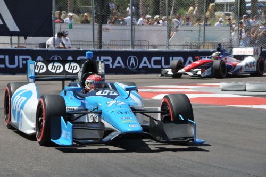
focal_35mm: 180
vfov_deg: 7.6
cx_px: 133
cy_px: 88
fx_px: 1329
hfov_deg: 11.4
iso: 400
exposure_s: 1/1000
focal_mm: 120
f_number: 10
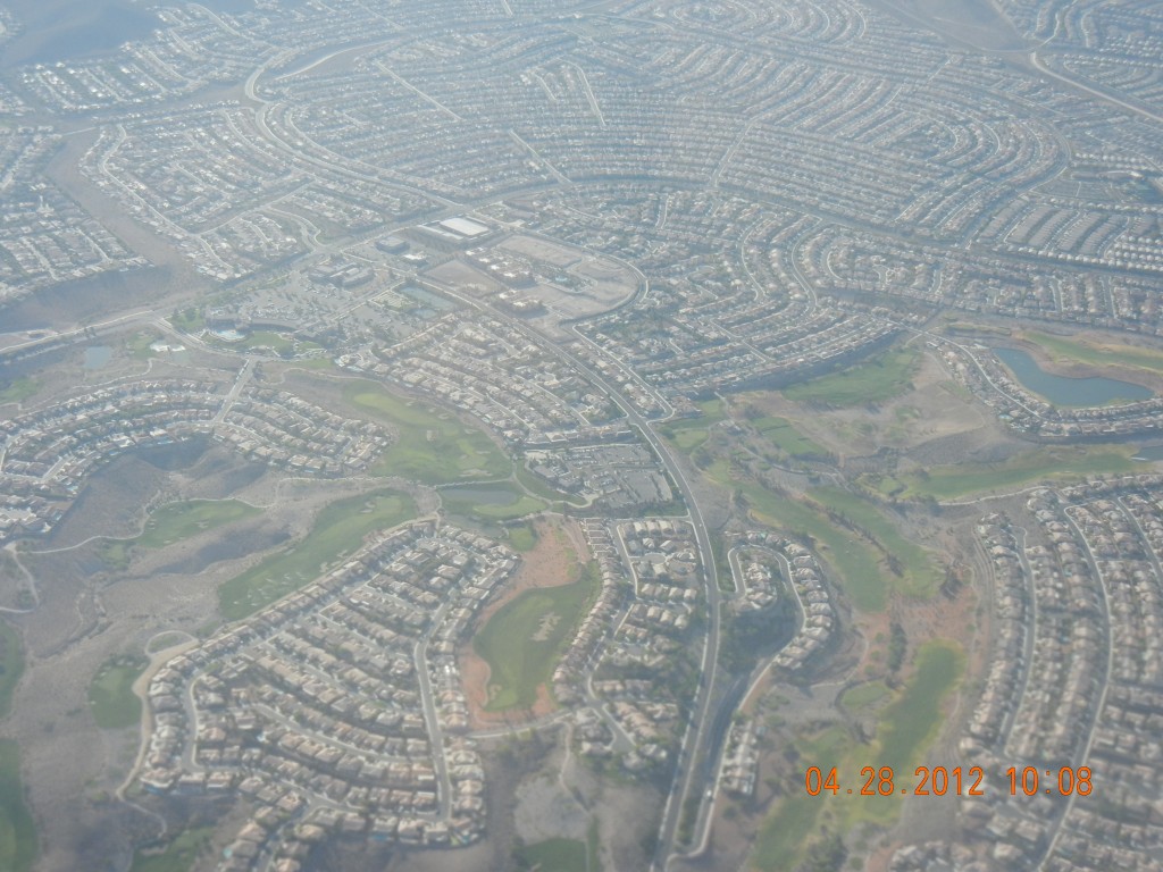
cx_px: 582
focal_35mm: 59
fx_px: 1982
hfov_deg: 32.7
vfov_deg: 24.8
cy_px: 436
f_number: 4
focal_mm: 10.6
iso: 160
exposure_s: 1/788
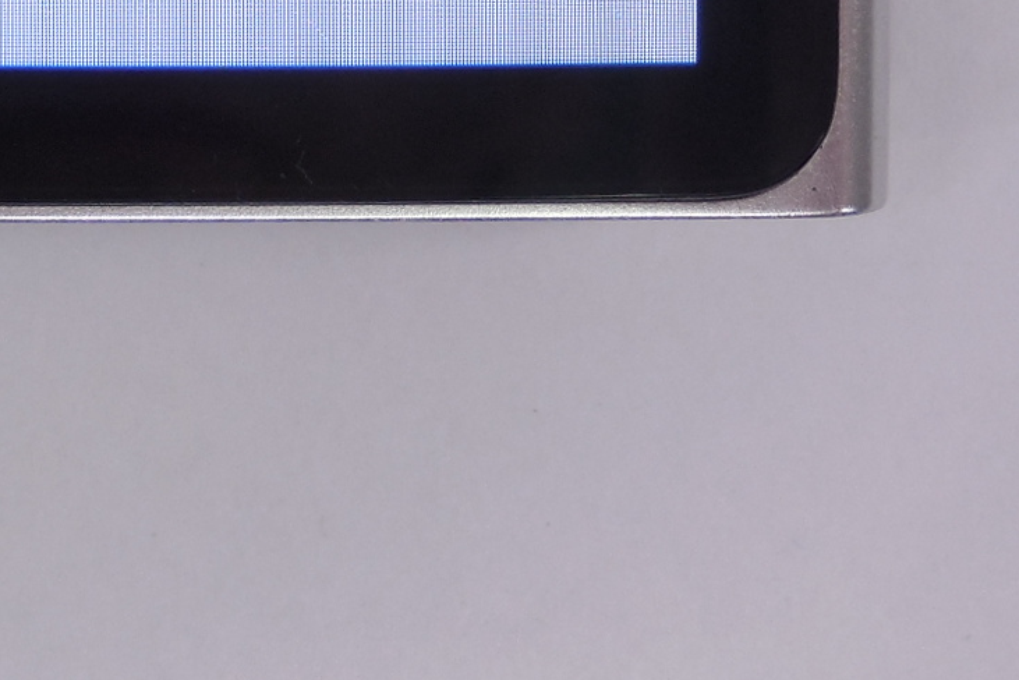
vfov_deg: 15.1
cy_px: -322
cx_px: 222
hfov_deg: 23.9
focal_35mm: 84
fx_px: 2378
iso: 125
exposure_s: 1/60
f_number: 3.5
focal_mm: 4.6
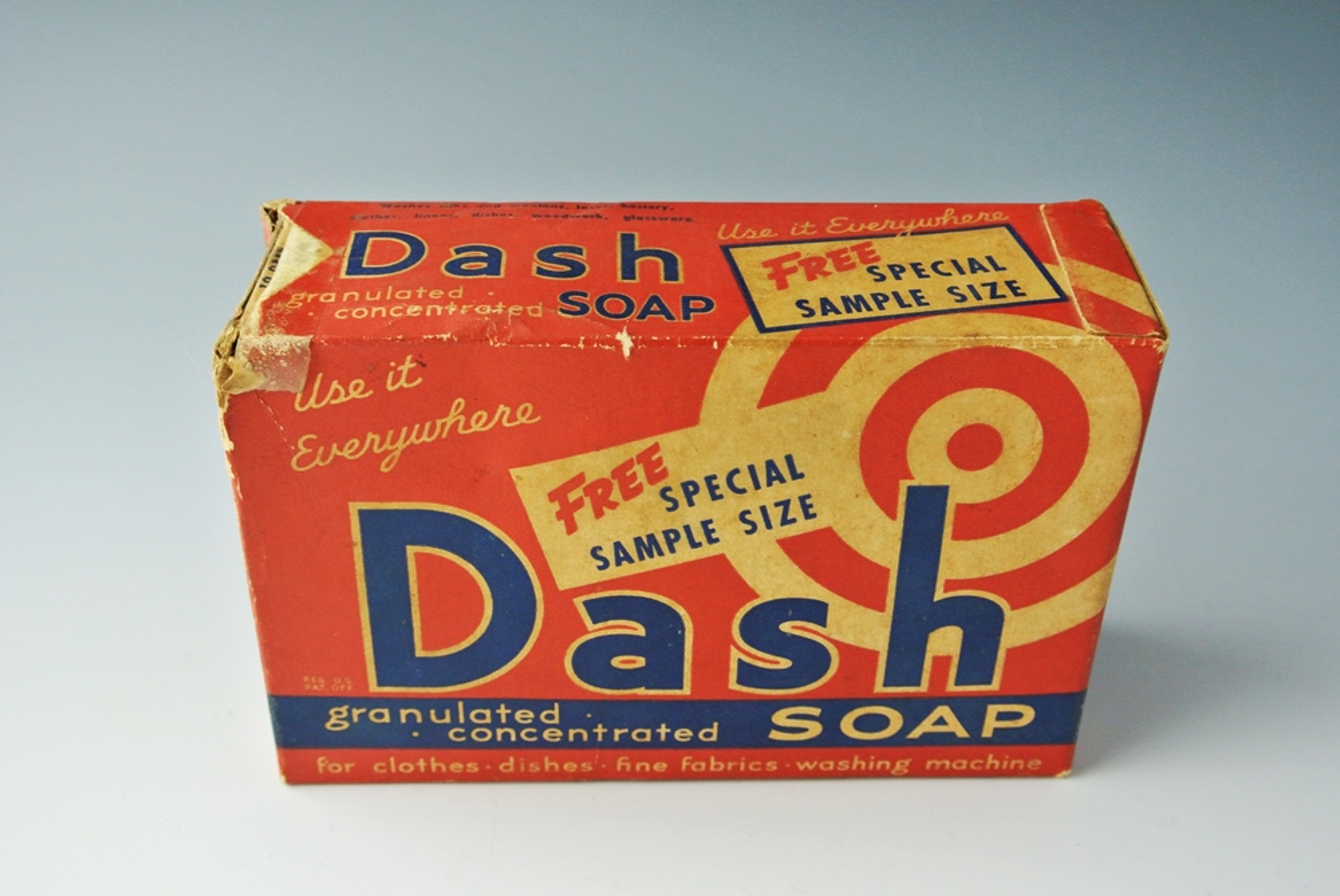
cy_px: 448
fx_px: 1677
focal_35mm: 45
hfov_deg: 43.6
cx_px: 670
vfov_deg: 29.9
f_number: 4.5
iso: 500
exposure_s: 1/60
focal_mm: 16.9
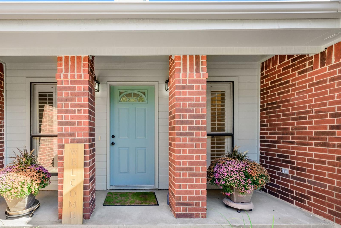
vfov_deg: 66.8
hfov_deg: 88.6
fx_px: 170
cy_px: 135
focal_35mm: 18
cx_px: 132
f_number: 11
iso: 800
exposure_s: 1/200
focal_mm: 14
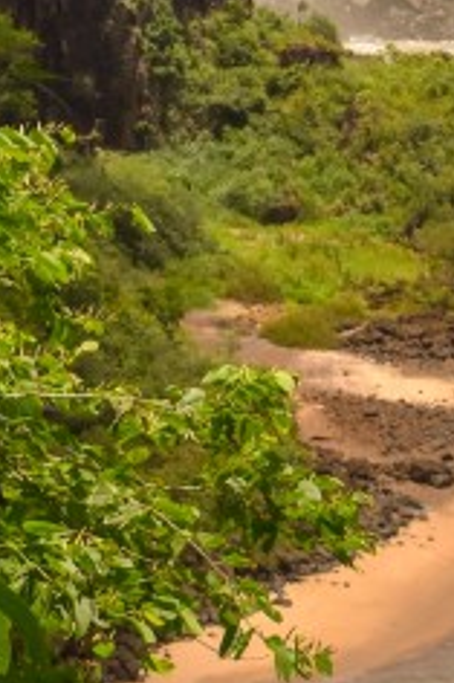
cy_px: -87
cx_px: 373
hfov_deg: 6.6
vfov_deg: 9.9
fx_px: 3902
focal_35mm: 206
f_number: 7.1
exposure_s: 1/2000
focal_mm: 30
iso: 400
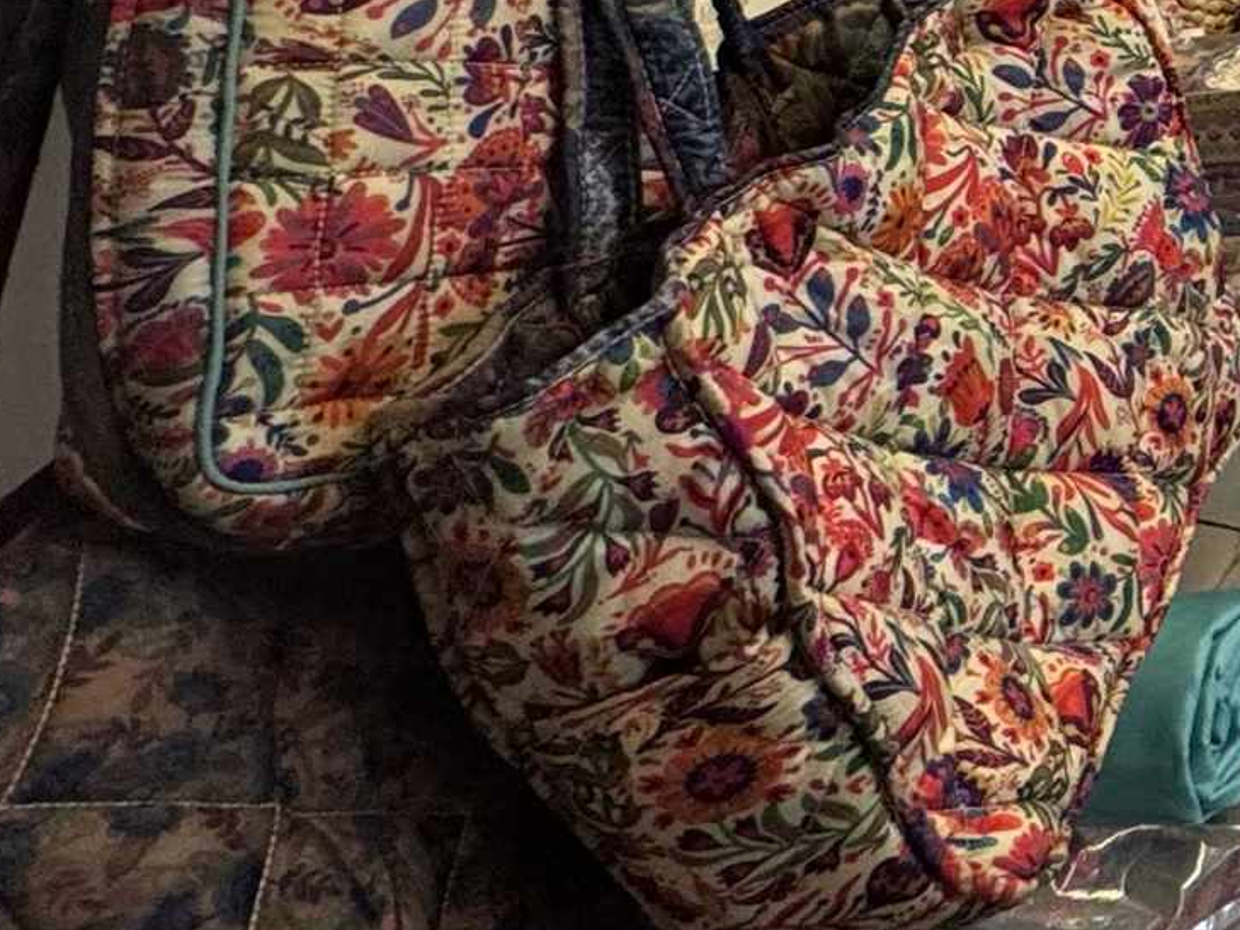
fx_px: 2114
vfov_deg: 21.7
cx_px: 2478
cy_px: -360
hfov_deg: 19.2
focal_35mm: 59
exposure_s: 1/120
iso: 200
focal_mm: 2.22
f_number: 2.2
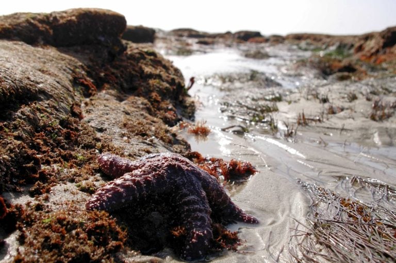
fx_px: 462
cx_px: 198
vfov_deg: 31.9
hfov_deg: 46.4
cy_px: 132
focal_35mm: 42
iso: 200
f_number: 8
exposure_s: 1/750
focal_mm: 28
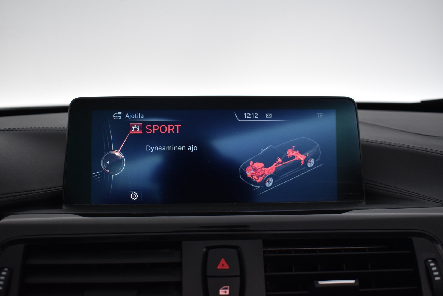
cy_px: 148
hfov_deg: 51.3
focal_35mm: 38
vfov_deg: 35.5
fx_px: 461
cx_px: 222
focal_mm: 25
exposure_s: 1/40
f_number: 4
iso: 900
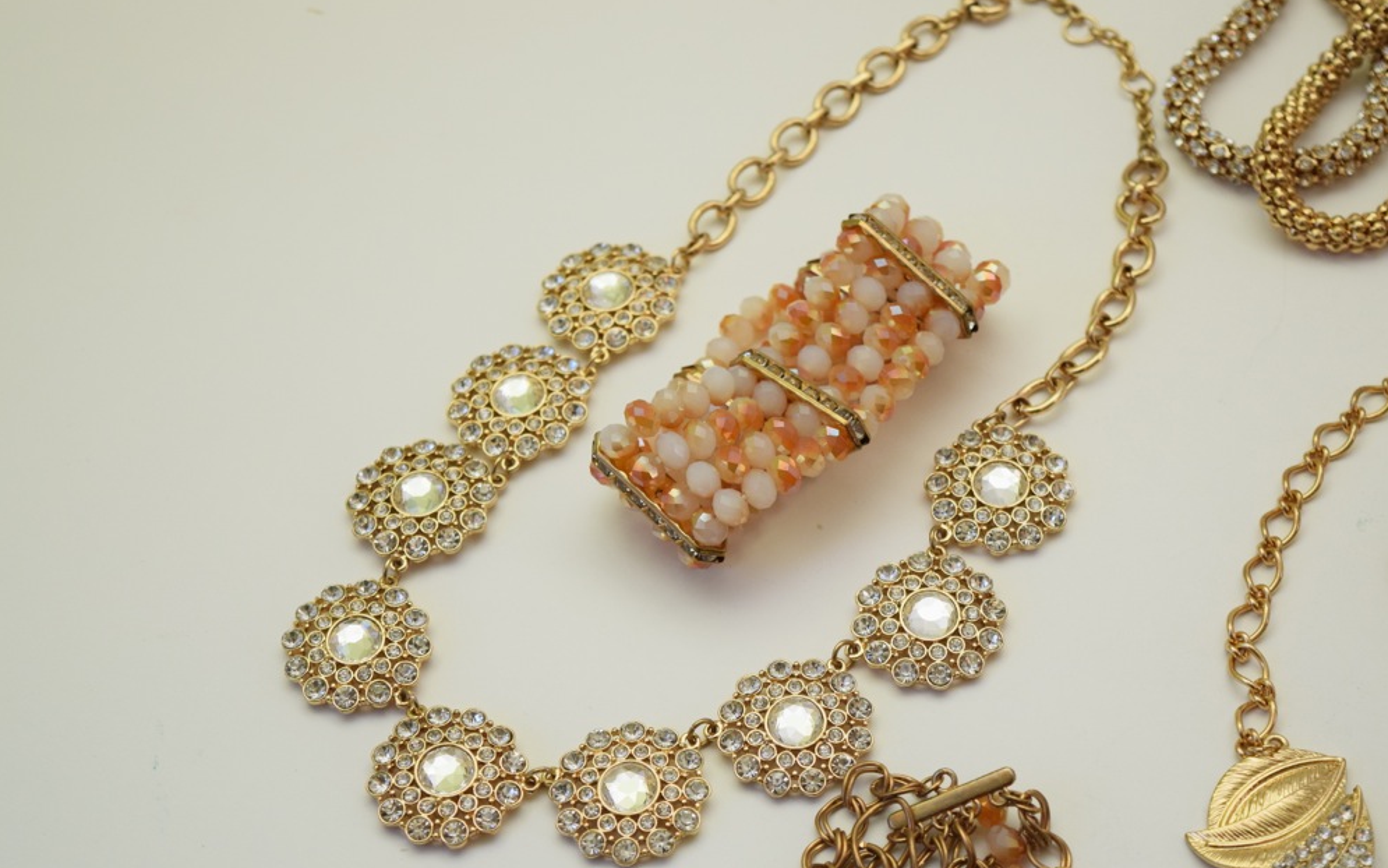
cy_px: 464
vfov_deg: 15.5
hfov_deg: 24.5
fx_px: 3197
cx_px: 693
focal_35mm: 85
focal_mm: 55
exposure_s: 1/80
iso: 800
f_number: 5.6
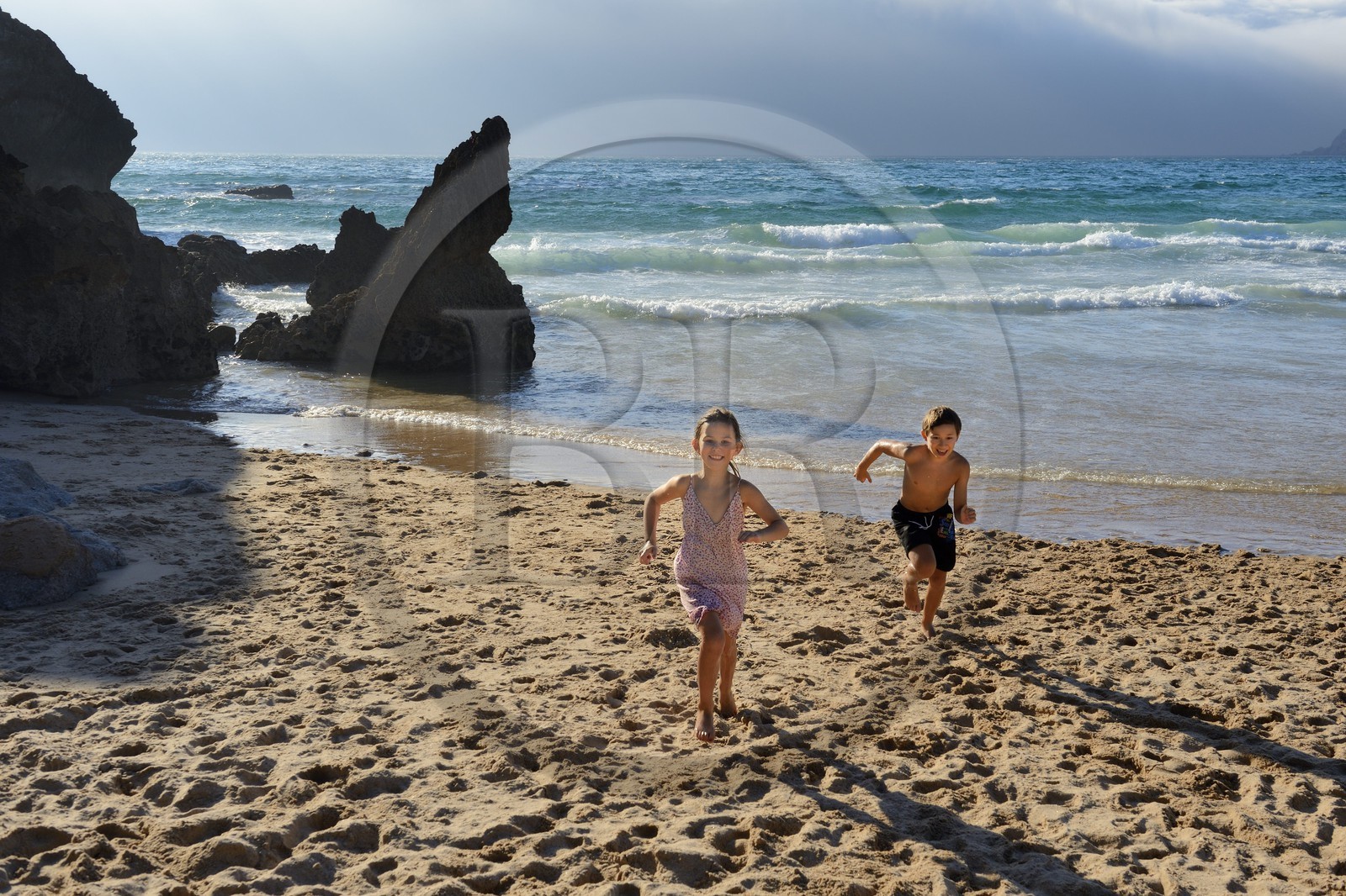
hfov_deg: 48.5
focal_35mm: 40
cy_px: 448
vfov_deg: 33.4
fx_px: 1495
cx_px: 673
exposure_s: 1/500
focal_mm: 40
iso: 200
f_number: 9
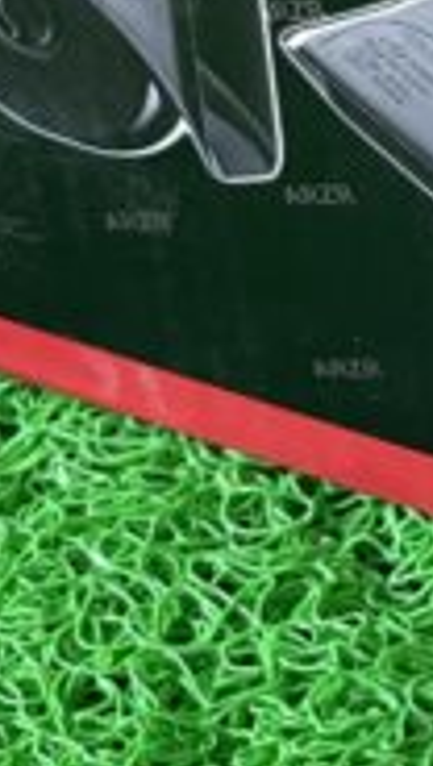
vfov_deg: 8.7
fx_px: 5003
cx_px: 762
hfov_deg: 4.9
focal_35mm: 246
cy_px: -29
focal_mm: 6
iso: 250
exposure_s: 1/50
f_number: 2
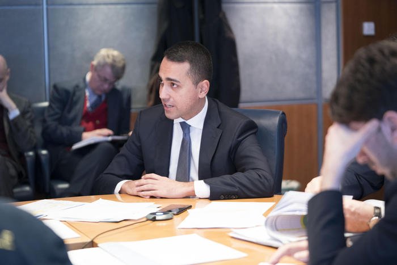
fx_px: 849
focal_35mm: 77
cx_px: 198
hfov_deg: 26.3
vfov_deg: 17.7
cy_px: 132
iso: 4000
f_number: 2.8
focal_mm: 77
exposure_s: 1/125
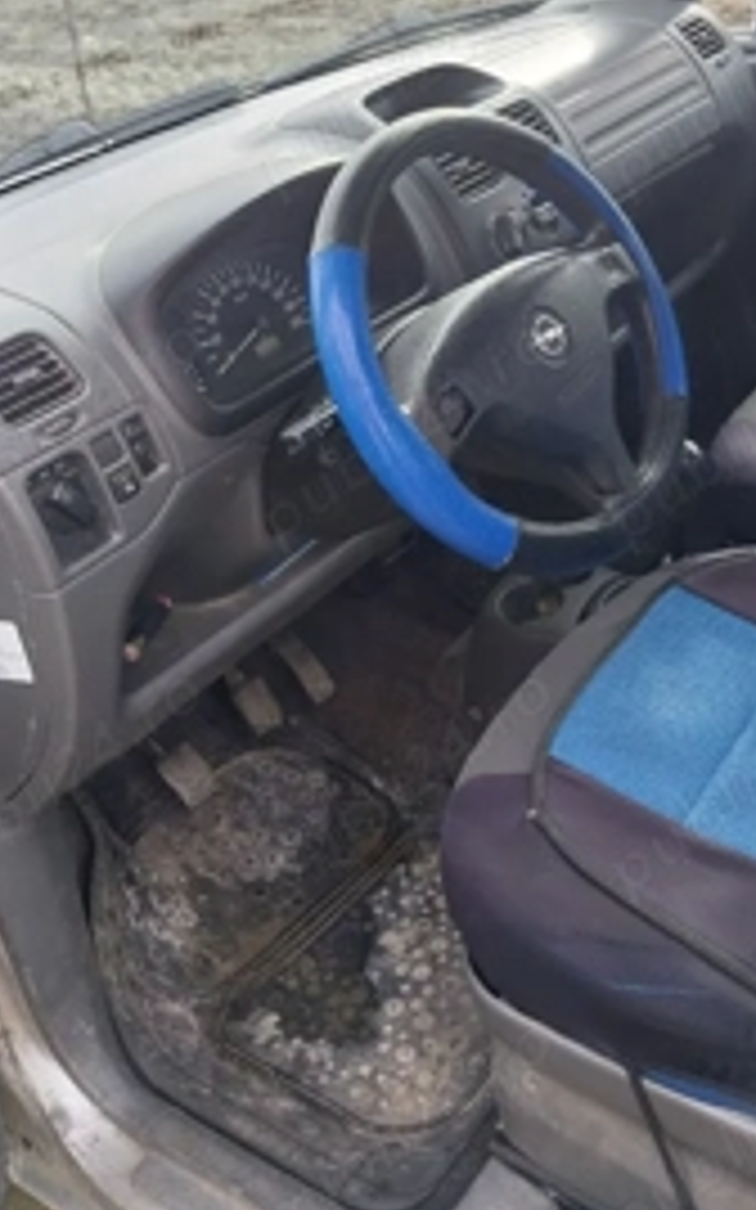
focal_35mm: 41
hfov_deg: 31.0
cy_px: 486
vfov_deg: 47.9
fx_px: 1352
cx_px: 495
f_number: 1.8
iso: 32
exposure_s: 1/100
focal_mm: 4
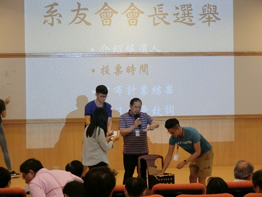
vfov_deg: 15.9
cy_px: 98
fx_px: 704
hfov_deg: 21.1
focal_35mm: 93
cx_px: 131
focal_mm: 19.8
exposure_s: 1/100
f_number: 4.3
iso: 640
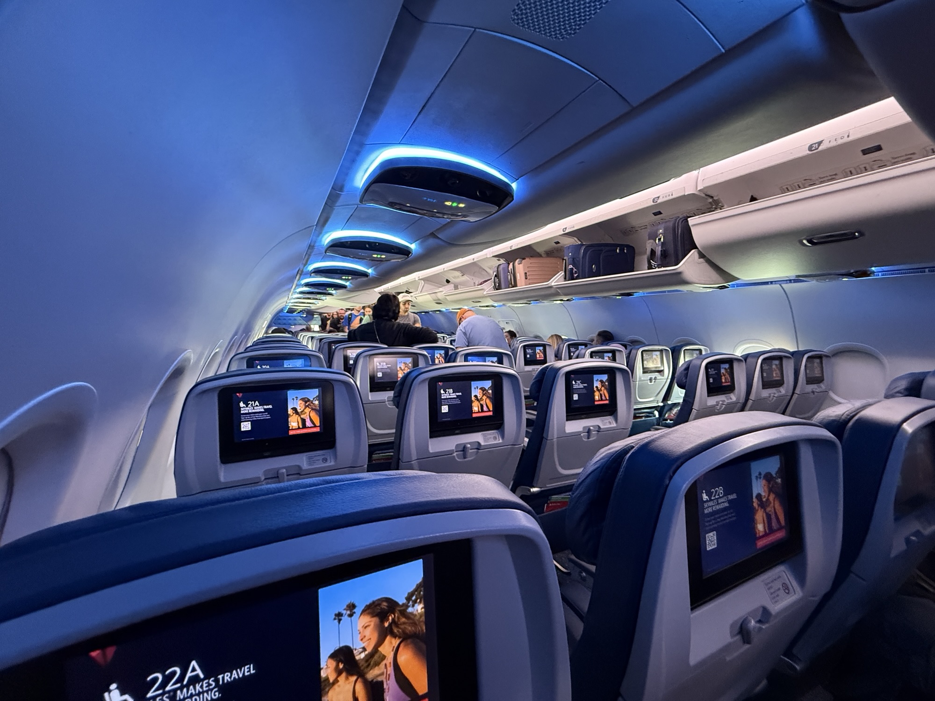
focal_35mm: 14
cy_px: 350
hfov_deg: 102.1
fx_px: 378
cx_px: 468
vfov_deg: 85.7
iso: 500
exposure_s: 1/49
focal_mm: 2.22
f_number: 2.2
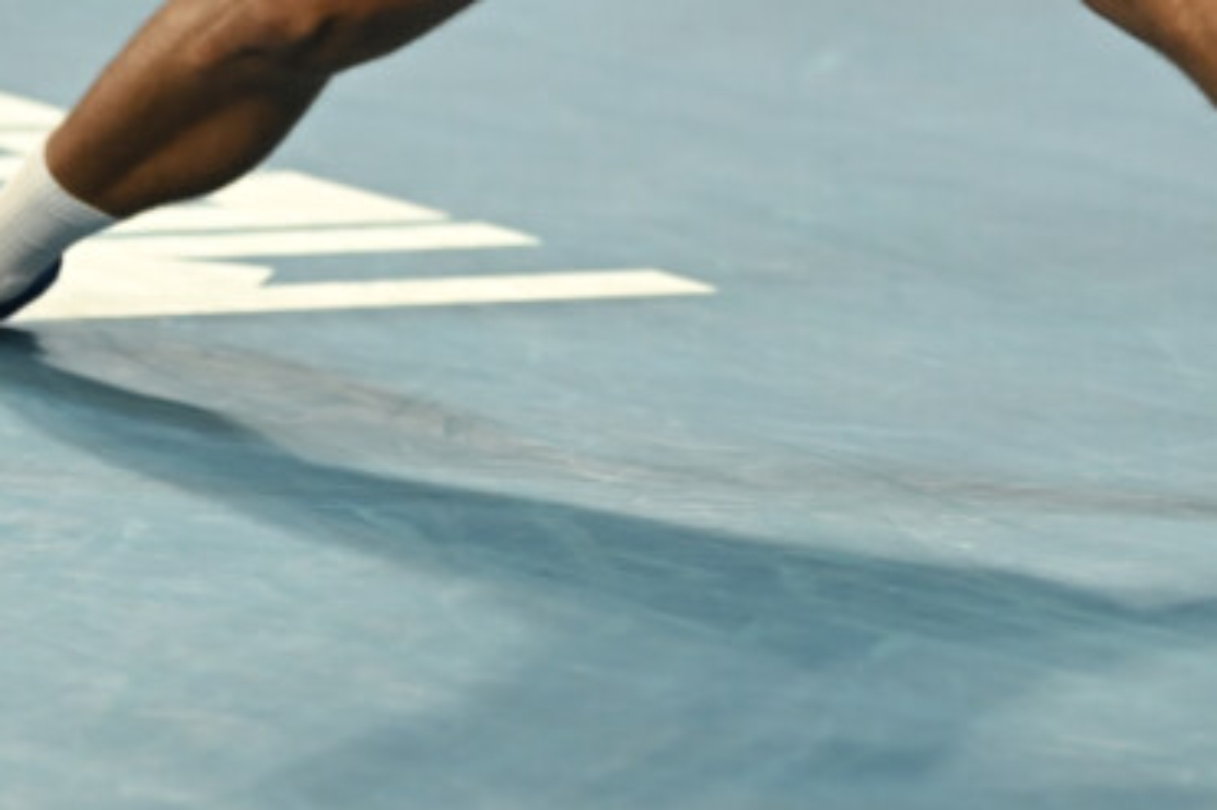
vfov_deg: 3.1
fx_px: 14766
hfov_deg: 4.7
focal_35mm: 437
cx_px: 915
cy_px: -498
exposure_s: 1/2000
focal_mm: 135
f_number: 1.8
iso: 1000
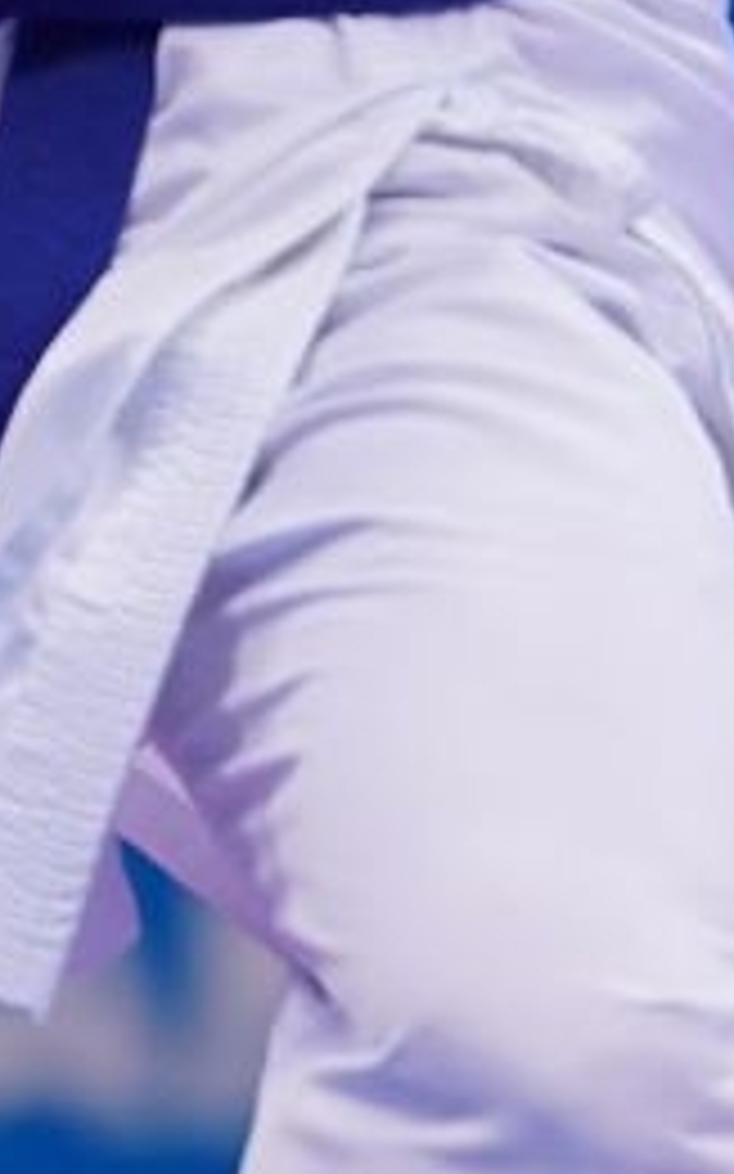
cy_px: -738
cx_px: -1085
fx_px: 45058
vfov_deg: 1.5
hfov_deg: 0.9
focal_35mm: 1407
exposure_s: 1/1000
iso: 1000
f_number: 2.8
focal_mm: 200
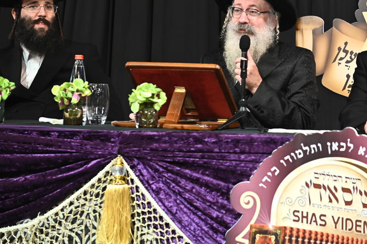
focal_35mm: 88
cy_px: 46
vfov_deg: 15.4
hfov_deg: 22.7
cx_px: 307
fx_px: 896
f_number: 3.5
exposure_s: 1/125
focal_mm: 48
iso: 2500
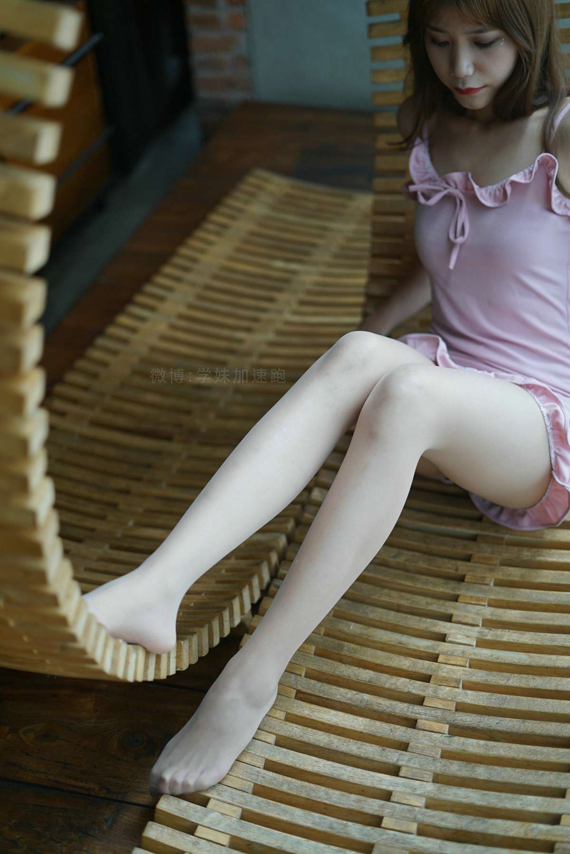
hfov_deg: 27.0
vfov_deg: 39.6
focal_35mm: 50
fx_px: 1186
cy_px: 427
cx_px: 285
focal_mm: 50
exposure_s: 1/100
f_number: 1.8
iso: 200
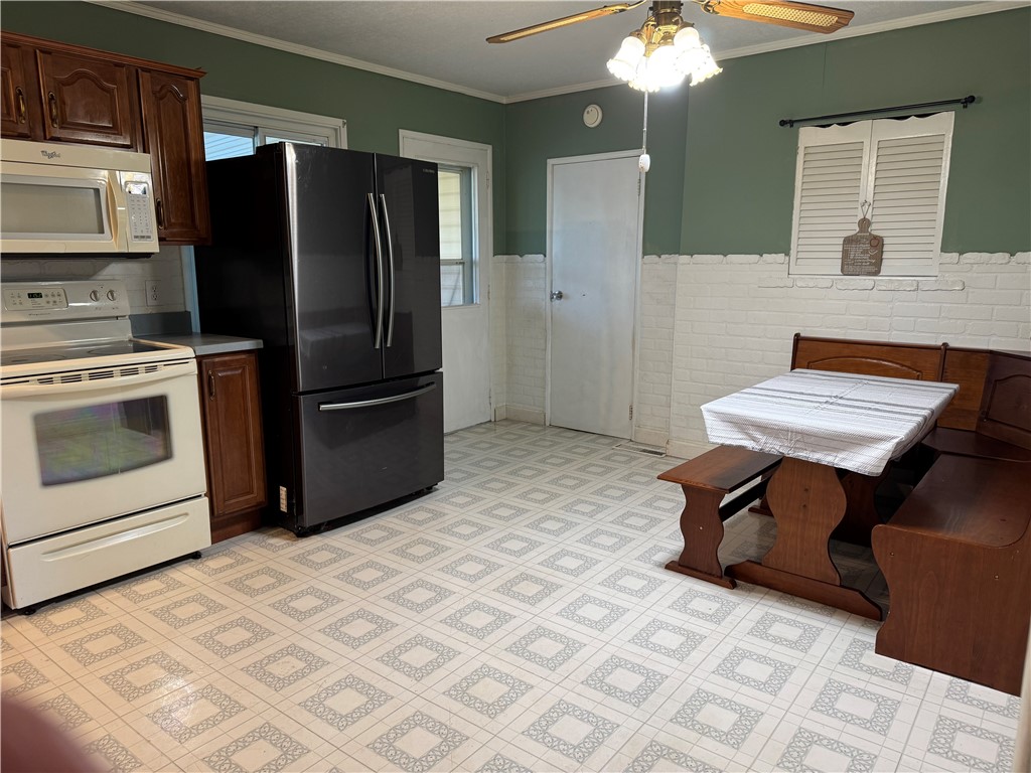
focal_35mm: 24
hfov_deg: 71.6
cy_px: 386
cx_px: 516
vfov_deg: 56.8
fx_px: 715
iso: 125
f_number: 1.78
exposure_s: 1/60
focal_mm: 6.76
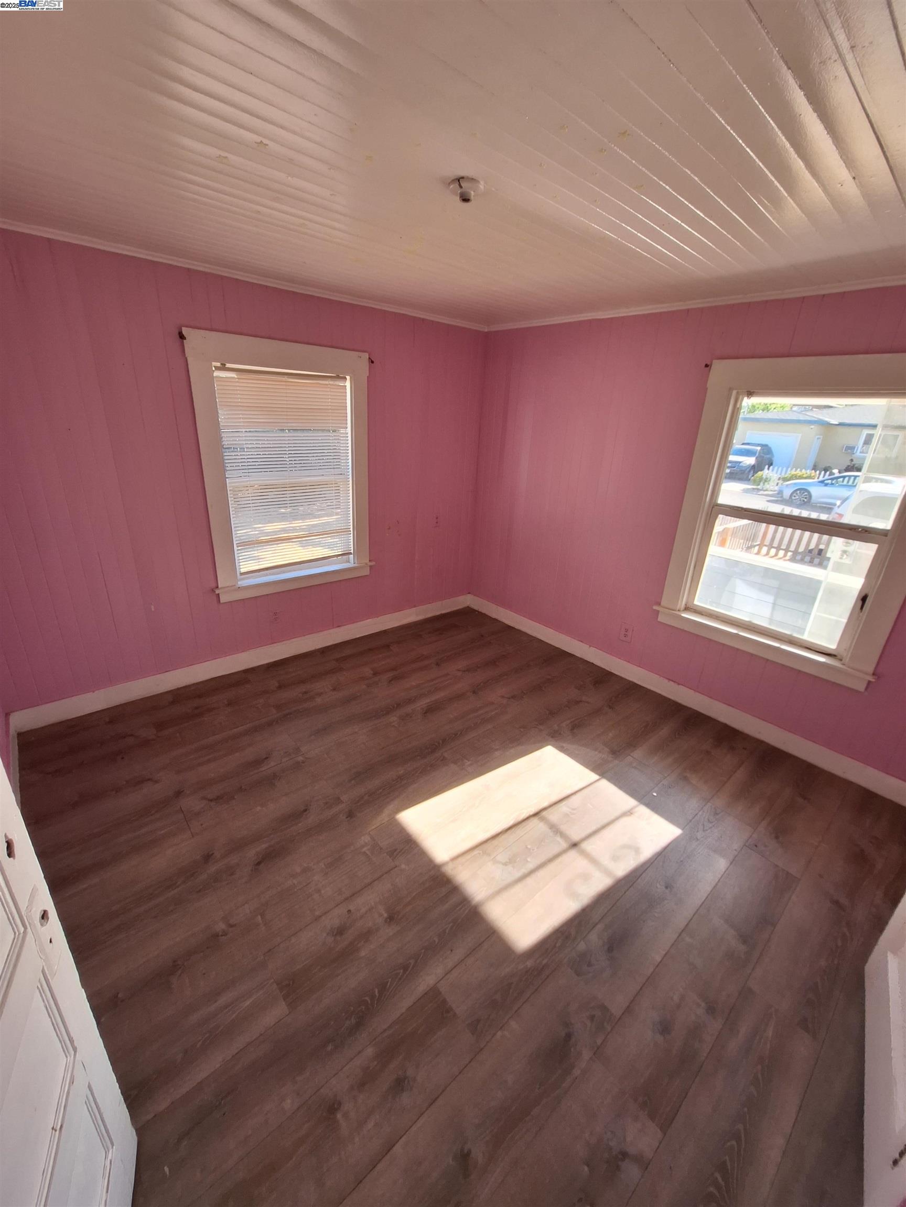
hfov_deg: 89.9
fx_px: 454
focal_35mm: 13
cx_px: 453
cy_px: 604
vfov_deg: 106.2
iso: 40
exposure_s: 1/109
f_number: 2.2
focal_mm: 1.74
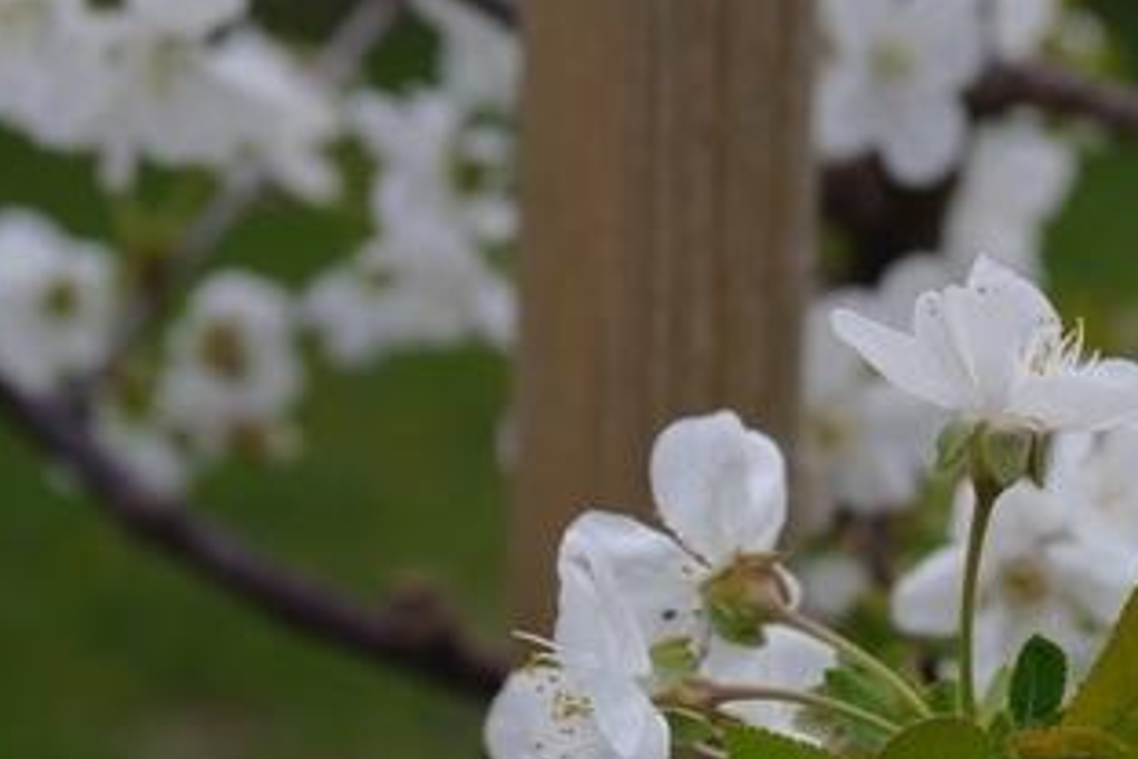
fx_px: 3761
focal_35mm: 119
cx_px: 945
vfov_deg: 11.4
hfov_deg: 17.0
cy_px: 744
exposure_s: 1/200
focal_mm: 38
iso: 100
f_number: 6.3
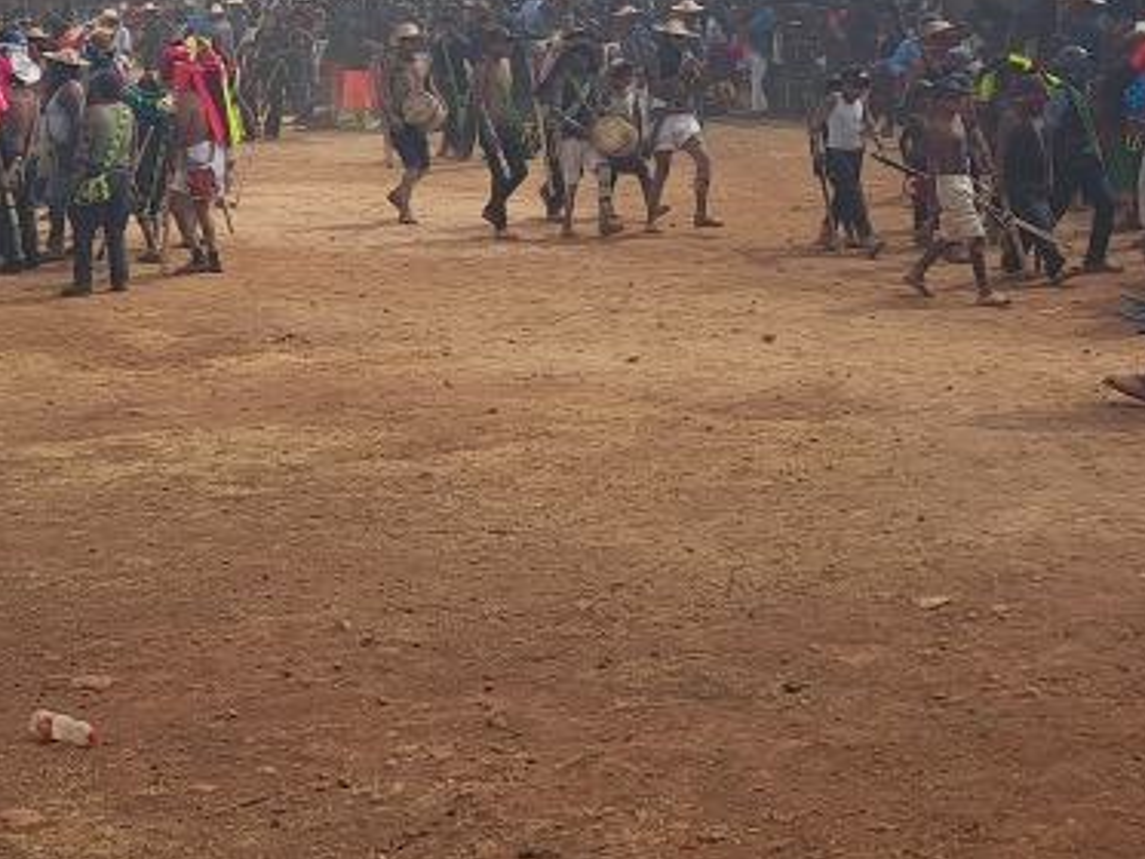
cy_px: -215
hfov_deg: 28.7
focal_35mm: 67
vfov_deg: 20.3
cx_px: 347
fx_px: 2217
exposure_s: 1/1862
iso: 32
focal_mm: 4.65
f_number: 1.8
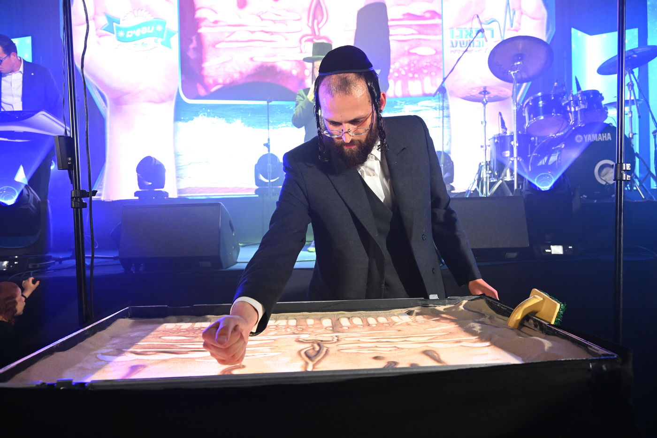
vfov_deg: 53.1
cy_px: 219
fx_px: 438
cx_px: 328
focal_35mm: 24
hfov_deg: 73.8
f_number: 4.5
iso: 5000
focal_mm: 24
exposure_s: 1/125
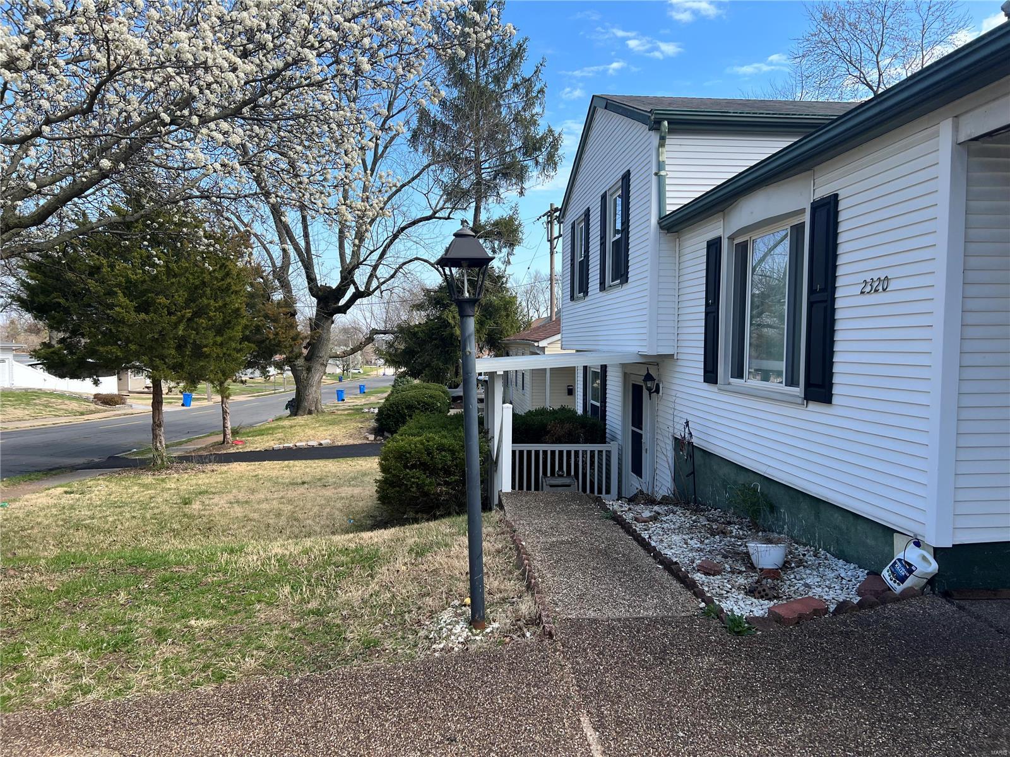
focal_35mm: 26
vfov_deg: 53.1
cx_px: 505
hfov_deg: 67.3
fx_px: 759
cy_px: 378
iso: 50
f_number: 1.5
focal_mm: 5.7
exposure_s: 1/1597
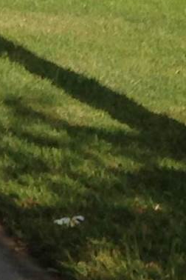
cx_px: -688
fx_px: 2162
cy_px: -450
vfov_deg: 6.9
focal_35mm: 279
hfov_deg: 4.4
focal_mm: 4.12
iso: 50
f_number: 2.4
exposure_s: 1/1642
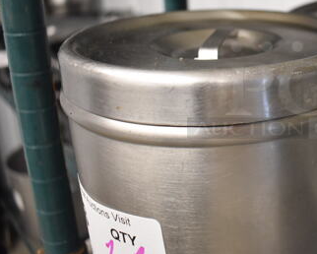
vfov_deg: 31.3
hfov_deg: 35.9
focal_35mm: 48
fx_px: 451
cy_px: 87
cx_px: 297
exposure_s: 1/60
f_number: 4
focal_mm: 18
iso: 1100
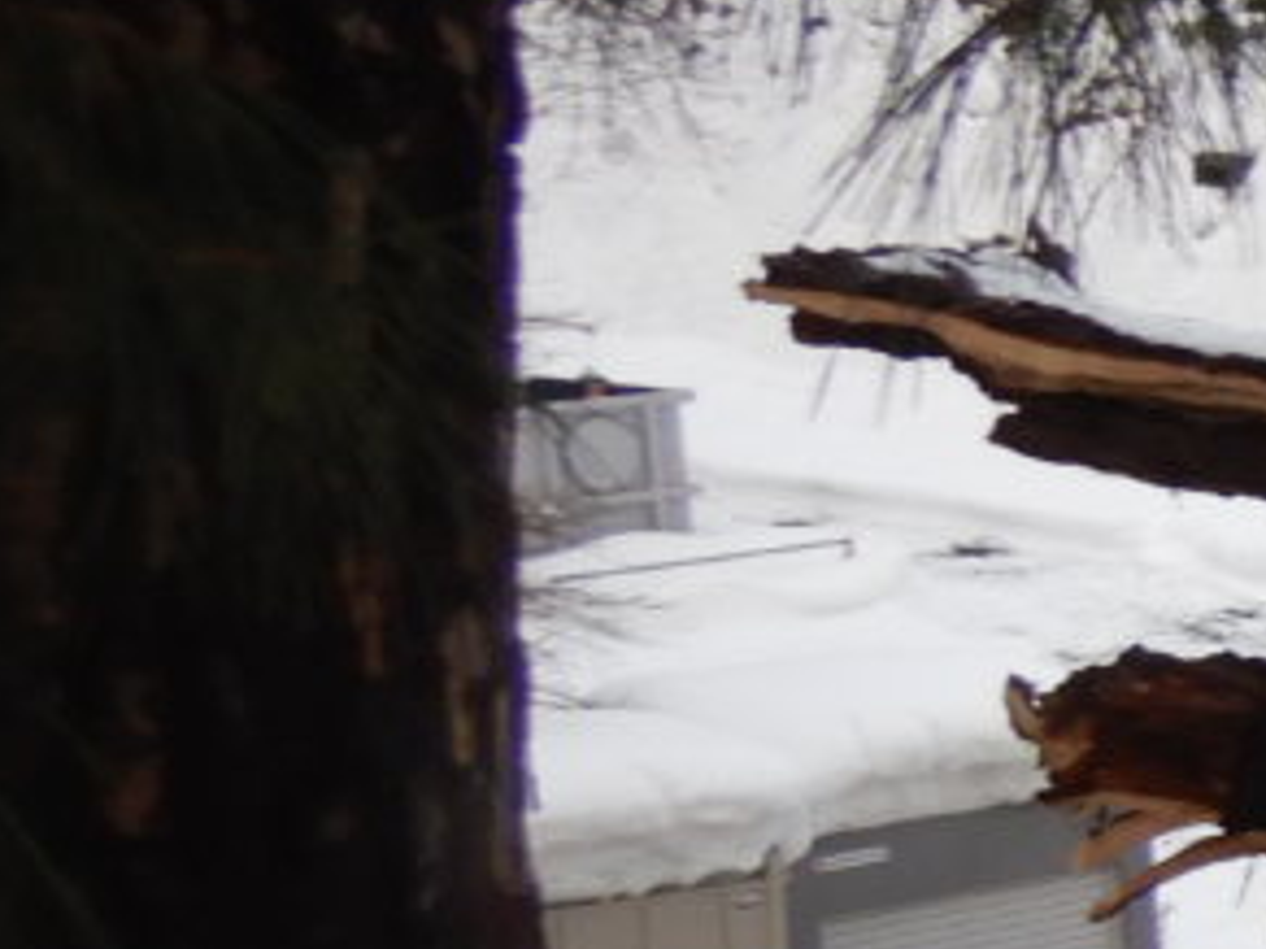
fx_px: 4826
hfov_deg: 11.2
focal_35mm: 132
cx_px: 3446
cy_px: 666
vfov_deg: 11.2
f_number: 2.8
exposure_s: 1/200
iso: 125
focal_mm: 4.3
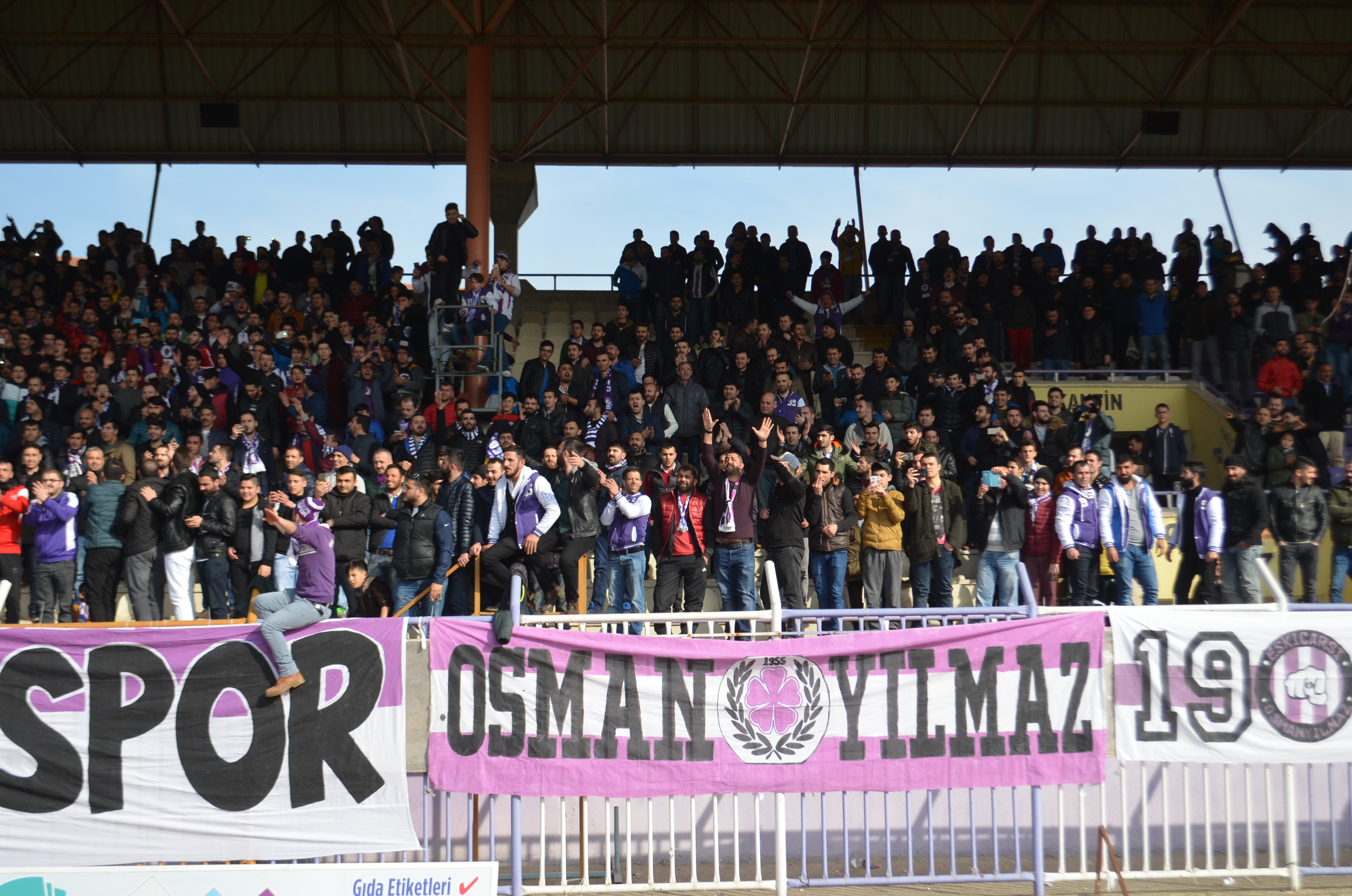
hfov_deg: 43.7
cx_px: 676
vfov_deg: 29.7
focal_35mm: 45
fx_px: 1686
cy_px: 448
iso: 400
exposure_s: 1/1250
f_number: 5
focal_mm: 30
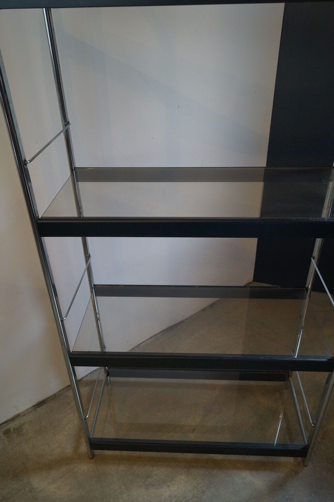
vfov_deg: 67.4
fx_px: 376
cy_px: 251
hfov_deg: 47.8
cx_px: 167
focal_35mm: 27
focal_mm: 18
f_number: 4
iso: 800
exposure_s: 1/60
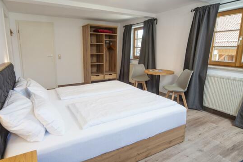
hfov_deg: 78.5
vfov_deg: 56.9
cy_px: 96
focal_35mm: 22
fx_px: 148
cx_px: 113
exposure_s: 1/8
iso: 200
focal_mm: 18
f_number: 11
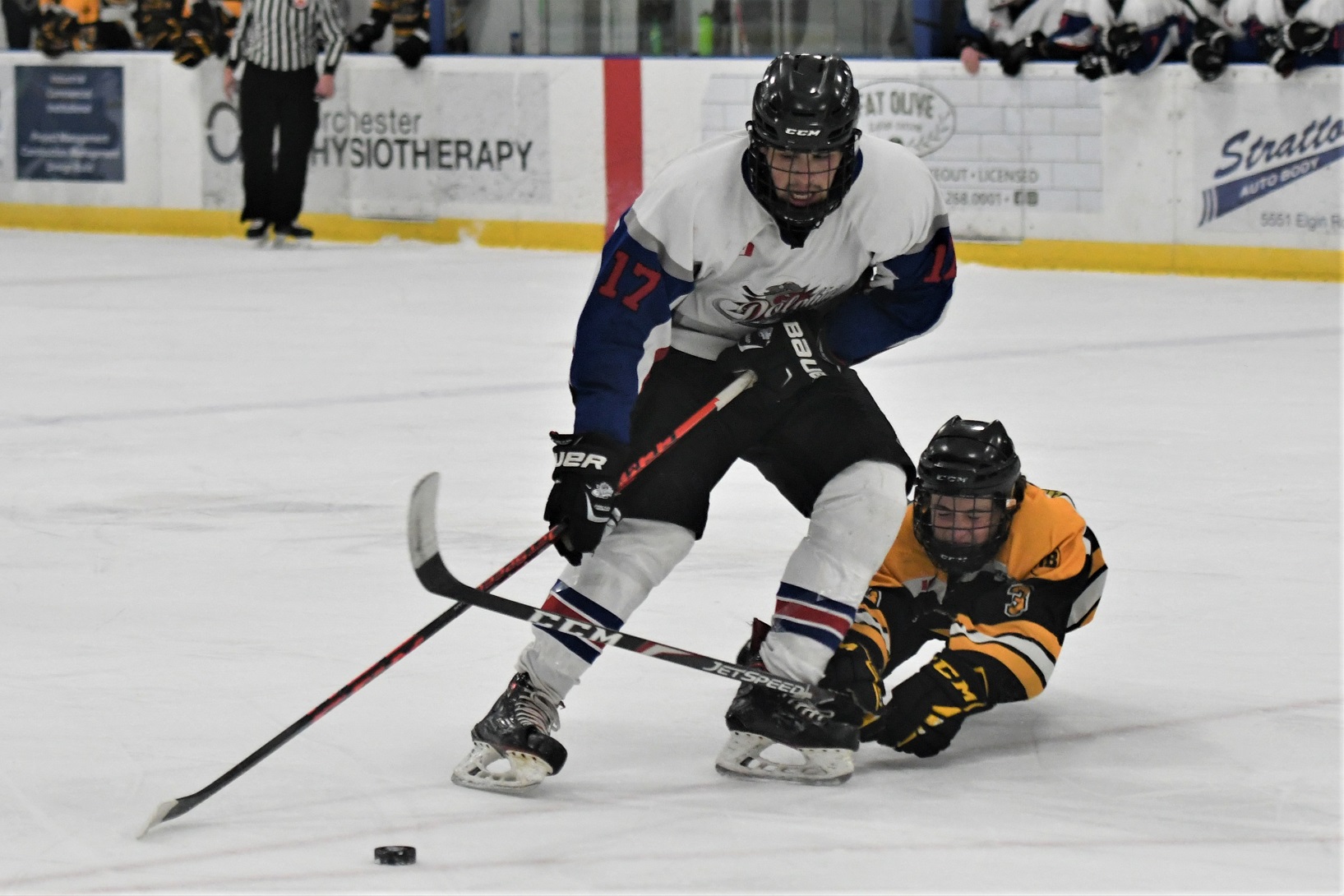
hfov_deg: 19.5
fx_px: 3920
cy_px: 448
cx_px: 672
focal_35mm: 105
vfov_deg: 13.0
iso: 2800
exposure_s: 1/1000
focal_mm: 70
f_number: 2.8
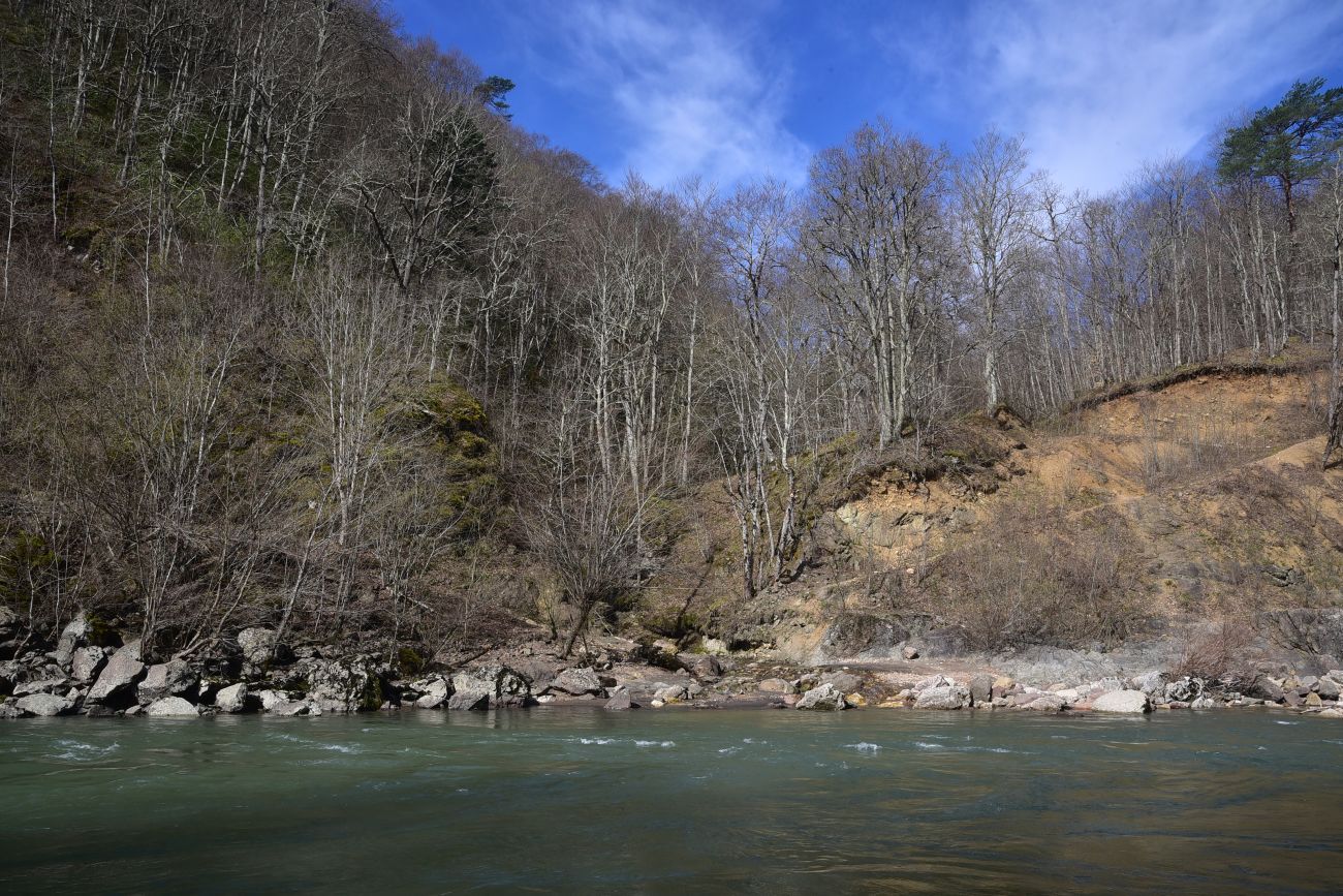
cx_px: 672
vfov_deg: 27.0
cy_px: 448
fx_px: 1865
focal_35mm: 50
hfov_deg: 39.6
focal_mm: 50
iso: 250
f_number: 16
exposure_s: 1/125
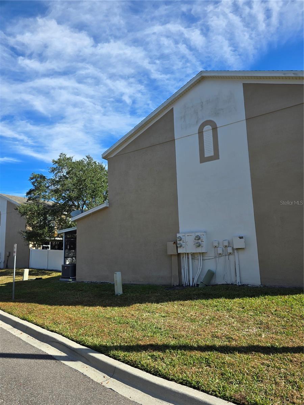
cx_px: 152
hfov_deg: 58.9
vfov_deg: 73.9
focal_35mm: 23
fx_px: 269
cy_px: 202
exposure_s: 1/662
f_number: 1.7
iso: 12
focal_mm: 6.3
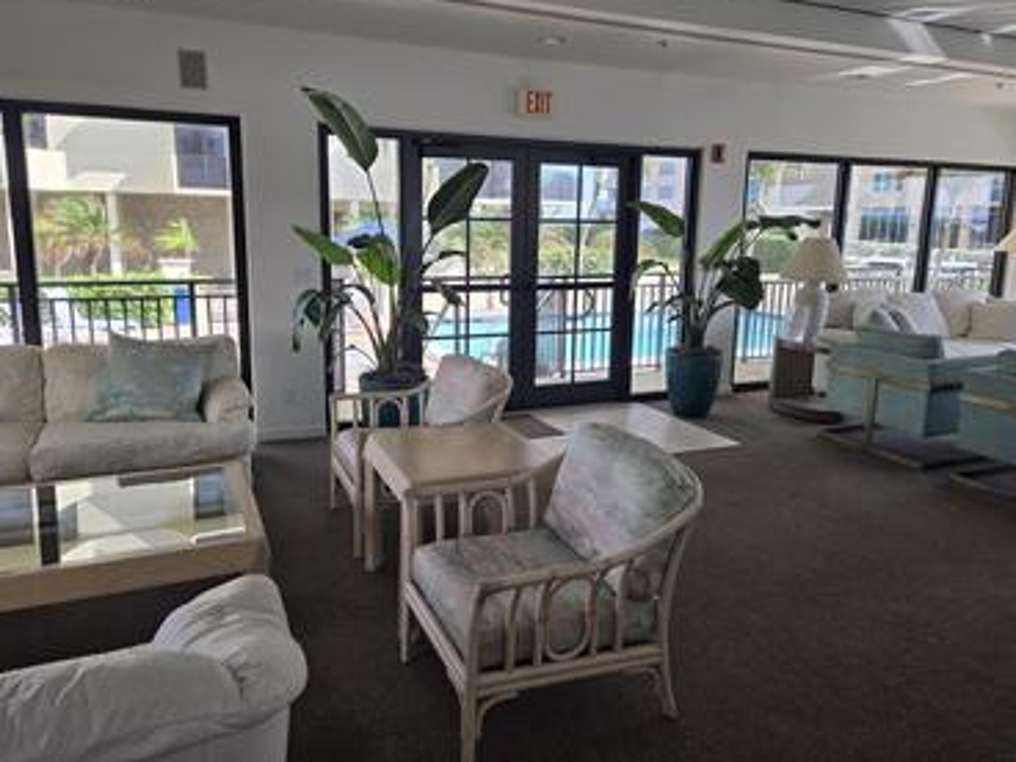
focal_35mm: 25
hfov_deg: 69.4
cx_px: 486
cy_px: 351
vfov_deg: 54.8
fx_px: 734
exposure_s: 1/232
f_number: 1.8
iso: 25
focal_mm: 5.4
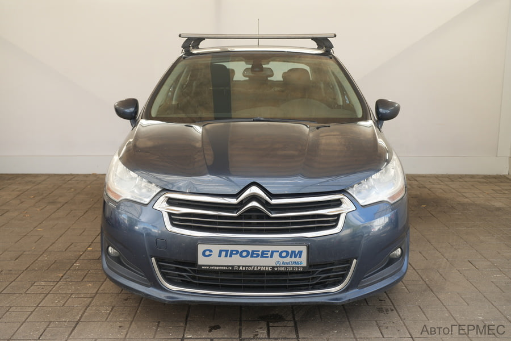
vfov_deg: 31.2
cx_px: 256
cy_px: 170
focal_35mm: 43
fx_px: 610
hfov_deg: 45.4
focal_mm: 43
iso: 100
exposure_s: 1/50
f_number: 5
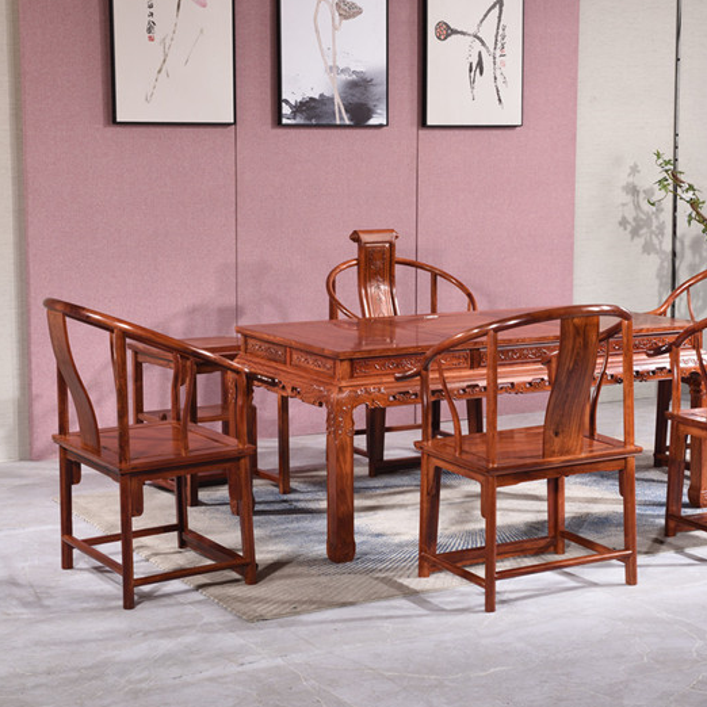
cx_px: 474
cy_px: 341
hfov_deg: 23.9
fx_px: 1664
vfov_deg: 24.0
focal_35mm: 72
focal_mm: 52
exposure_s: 1/125
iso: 125
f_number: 13
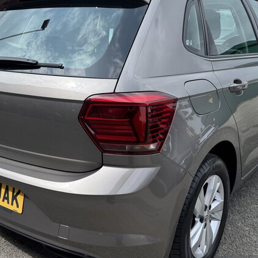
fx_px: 337
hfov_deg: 41.9
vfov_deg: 41.8
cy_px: 136
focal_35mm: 40
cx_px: 132
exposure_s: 1/1869
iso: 80
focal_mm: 6.76
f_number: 1.78
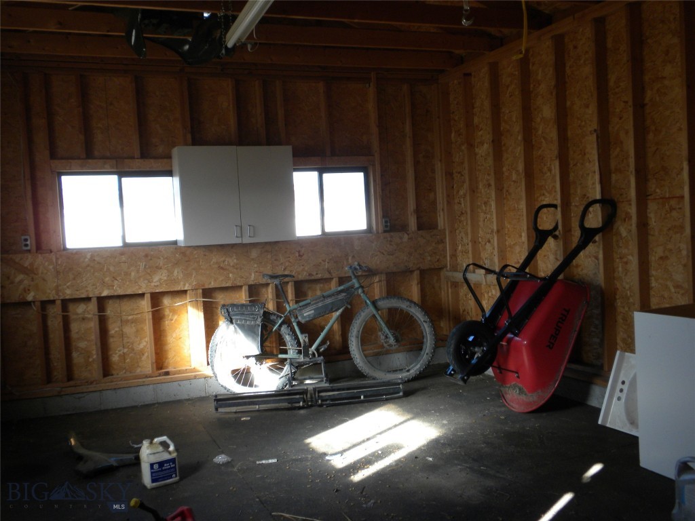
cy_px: 260
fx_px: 743
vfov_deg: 38.7
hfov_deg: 50.1
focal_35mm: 37
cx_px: 348
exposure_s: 1/55.3
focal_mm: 6.6
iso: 103
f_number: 3.5
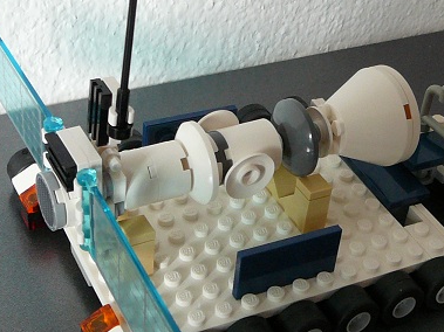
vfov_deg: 20.7
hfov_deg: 27.2
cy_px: 131
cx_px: 302
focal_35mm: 71
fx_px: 910
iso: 200
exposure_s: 1/20
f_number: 2.8
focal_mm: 5.2
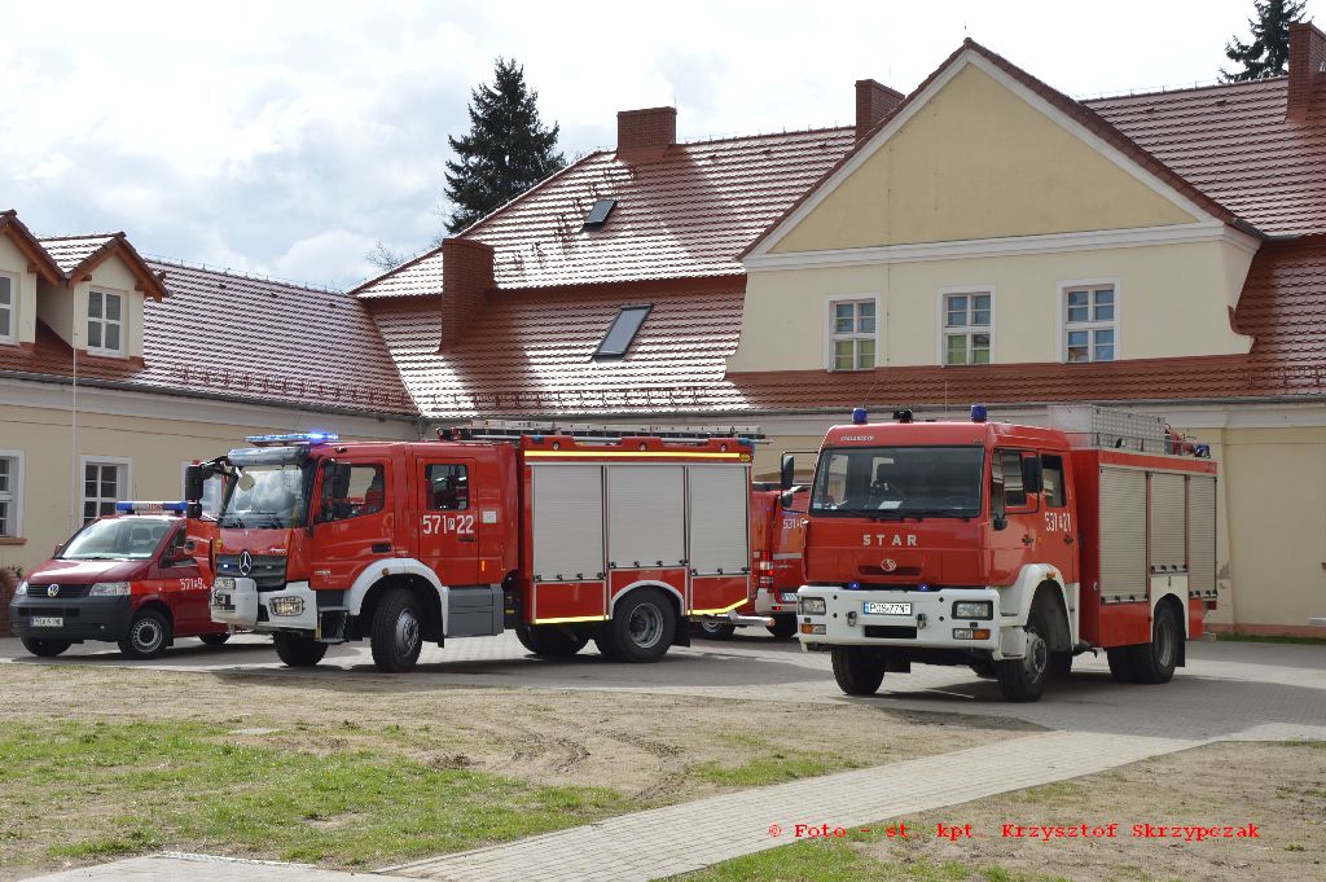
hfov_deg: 35.1
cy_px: 441
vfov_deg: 23.7
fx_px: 2098
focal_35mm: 57
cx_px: 663
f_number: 9
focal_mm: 38
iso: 100
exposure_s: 1/200
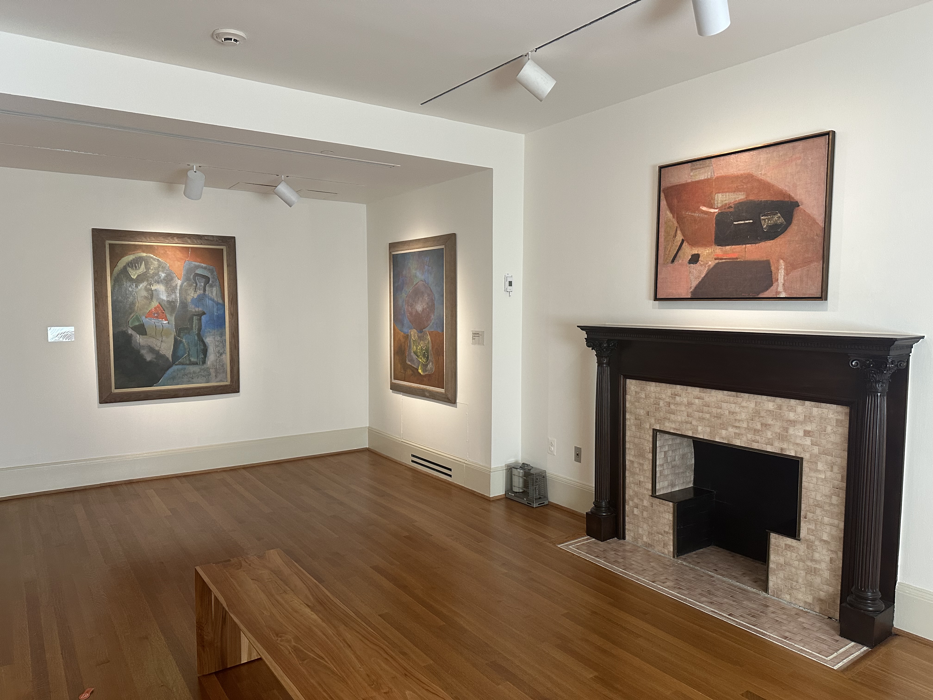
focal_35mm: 24
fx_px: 647
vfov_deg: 56.8
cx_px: 466
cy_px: 350
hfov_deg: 71.6
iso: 320
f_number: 1.78
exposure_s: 1/60
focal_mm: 6.86
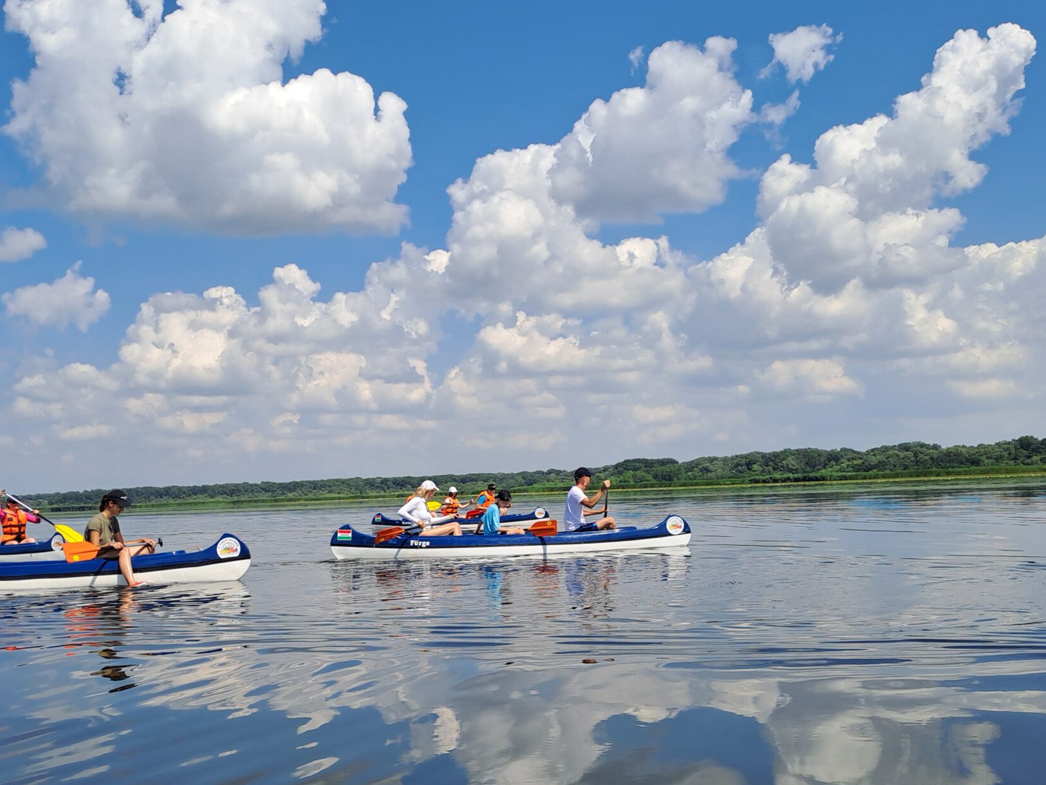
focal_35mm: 39
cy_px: 499
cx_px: 487
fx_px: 1179
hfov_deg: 47.8
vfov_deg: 36.6
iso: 32
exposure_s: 1/1862
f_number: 1.8
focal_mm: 4.65
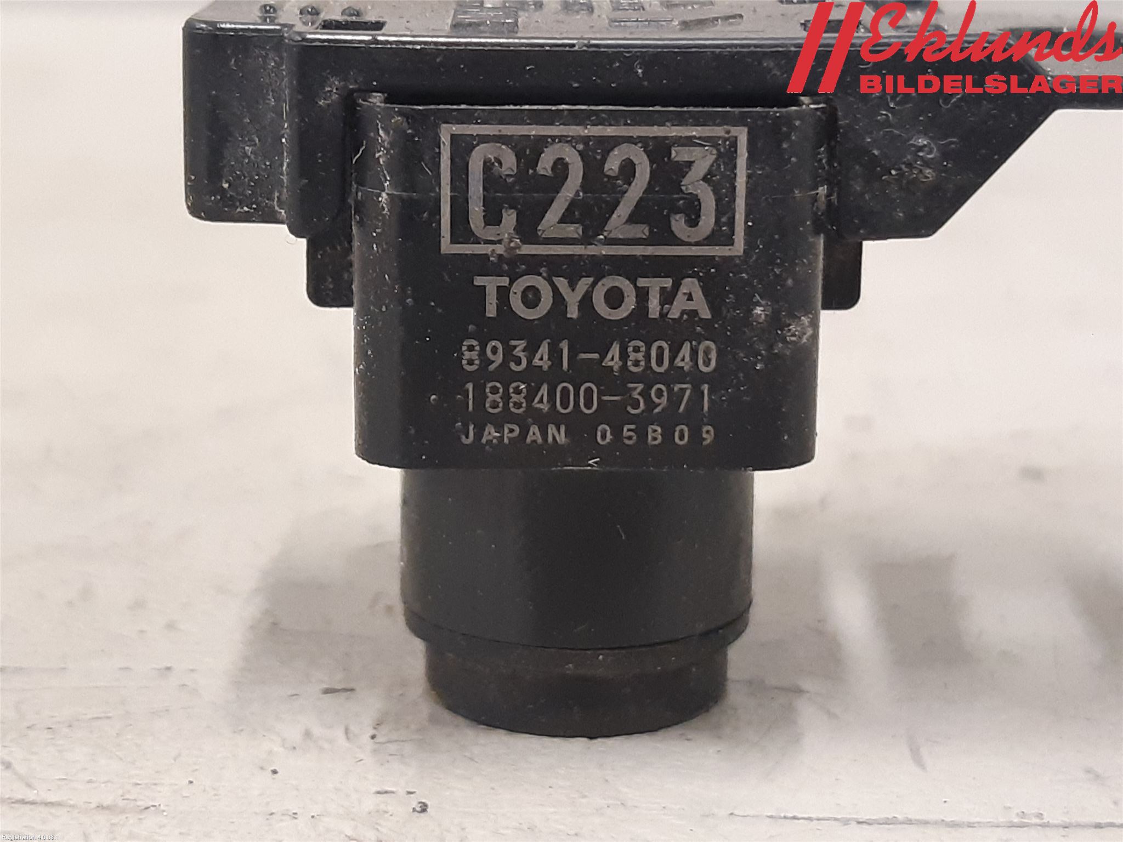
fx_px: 843
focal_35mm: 26
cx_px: 562
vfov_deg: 53.1
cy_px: 421
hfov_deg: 67.3
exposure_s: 1/33
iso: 200
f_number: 1.7
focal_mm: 3.93
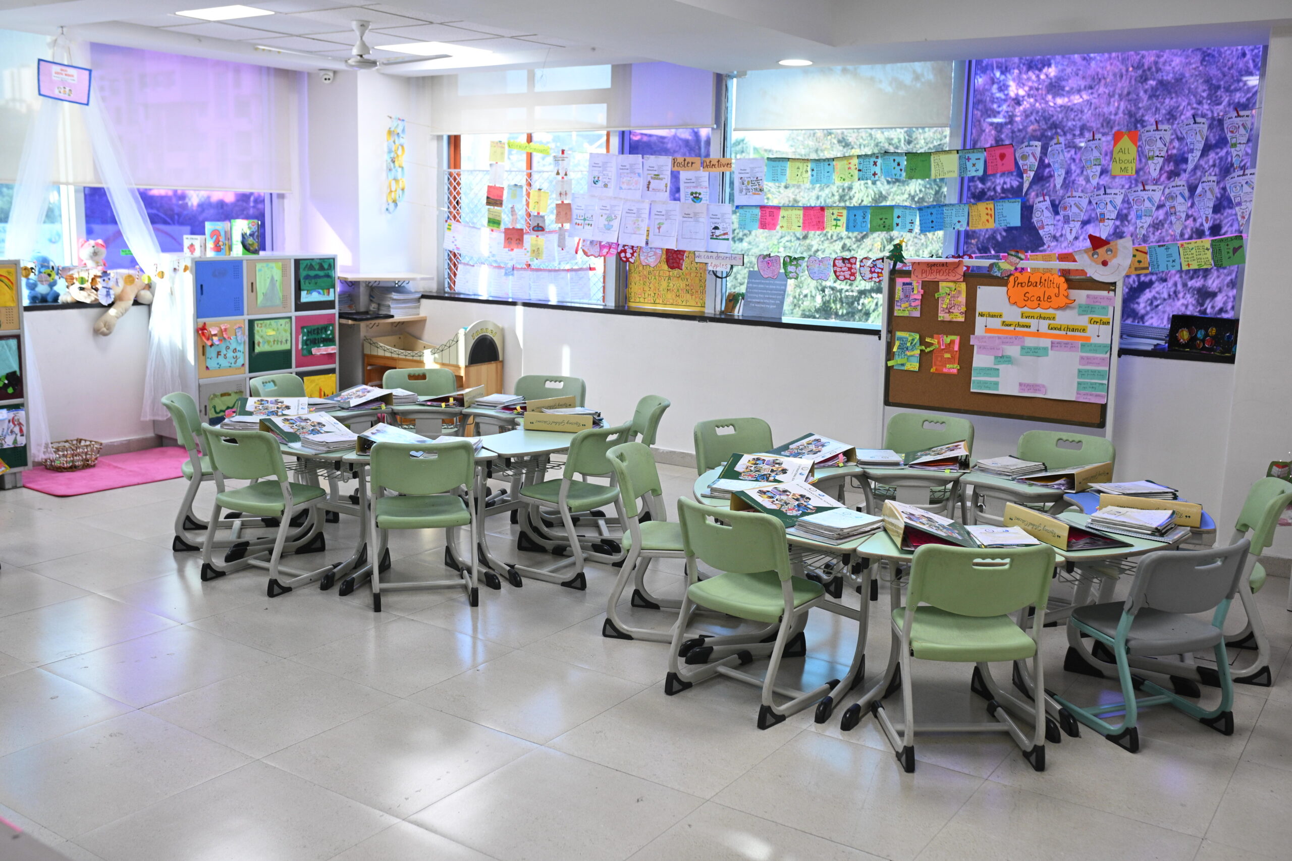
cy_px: 430
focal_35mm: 35
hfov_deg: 54.4
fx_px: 1256
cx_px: 646
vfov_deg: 37.9
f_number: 4.5
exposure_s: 1/100
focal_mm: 35
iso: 1000
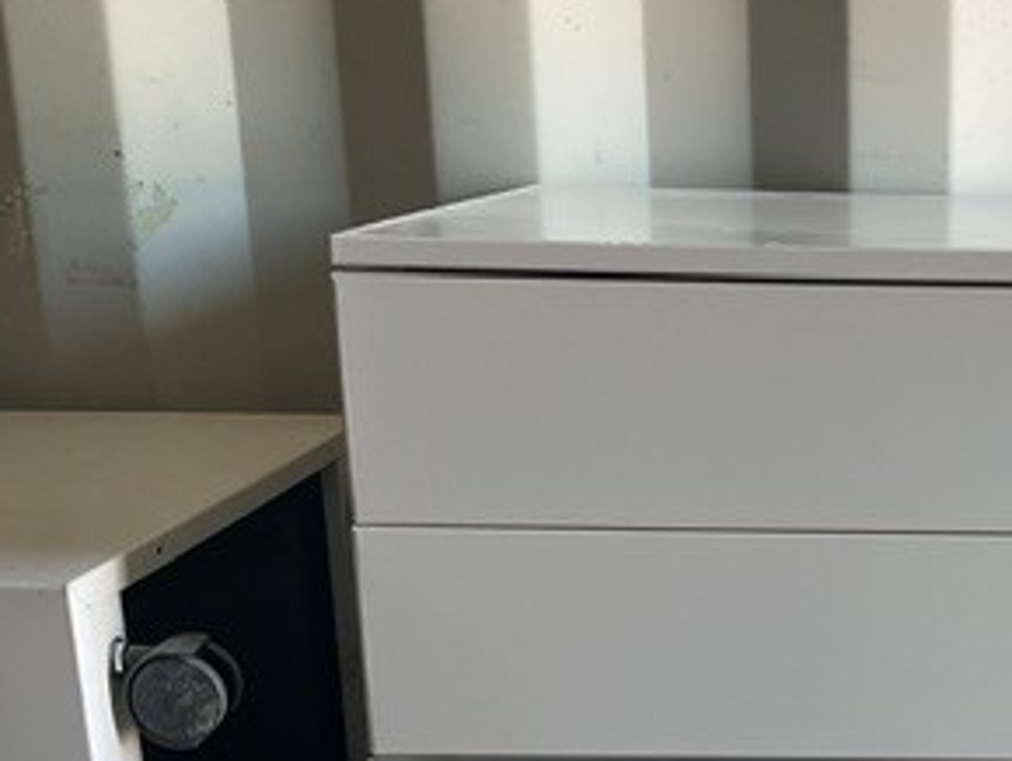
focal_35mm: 64
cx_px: 960
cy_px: 702
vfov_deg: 22.3
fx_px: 1873
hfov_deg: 28.7
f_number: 1.8
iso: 64
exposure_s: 1/120
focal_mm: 3
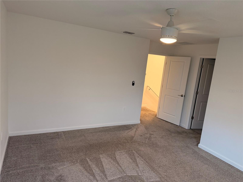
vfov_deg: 56.8
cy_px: 91
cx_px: 122
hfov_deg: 71.6
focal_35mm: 24
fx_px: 168
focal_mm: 6.76
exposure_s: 1/60
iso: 250
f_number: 1.78
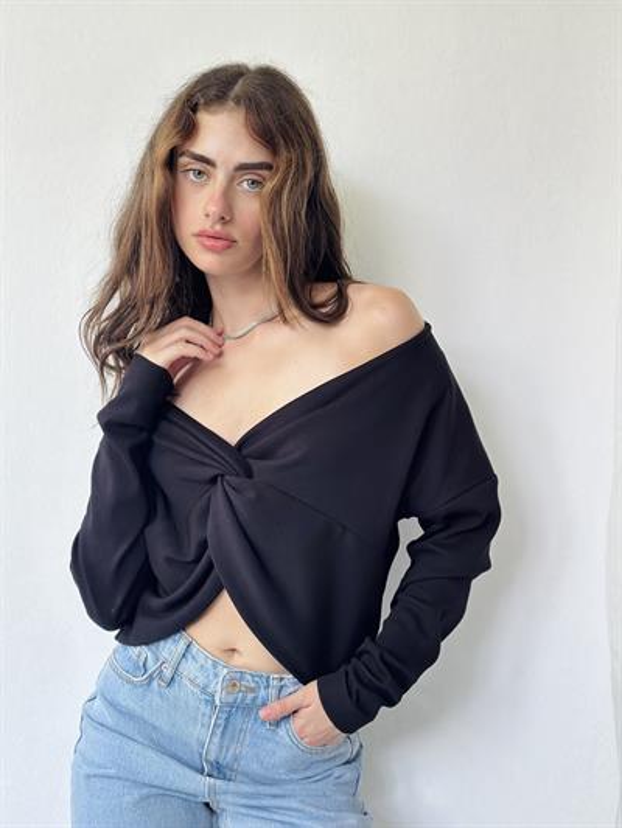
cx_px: 311
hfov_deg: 30.3
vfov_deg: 39.6
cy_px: 414
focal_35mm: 48
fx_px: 1150
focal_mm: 6.86
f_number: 1.78
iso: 125
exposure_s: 1/131
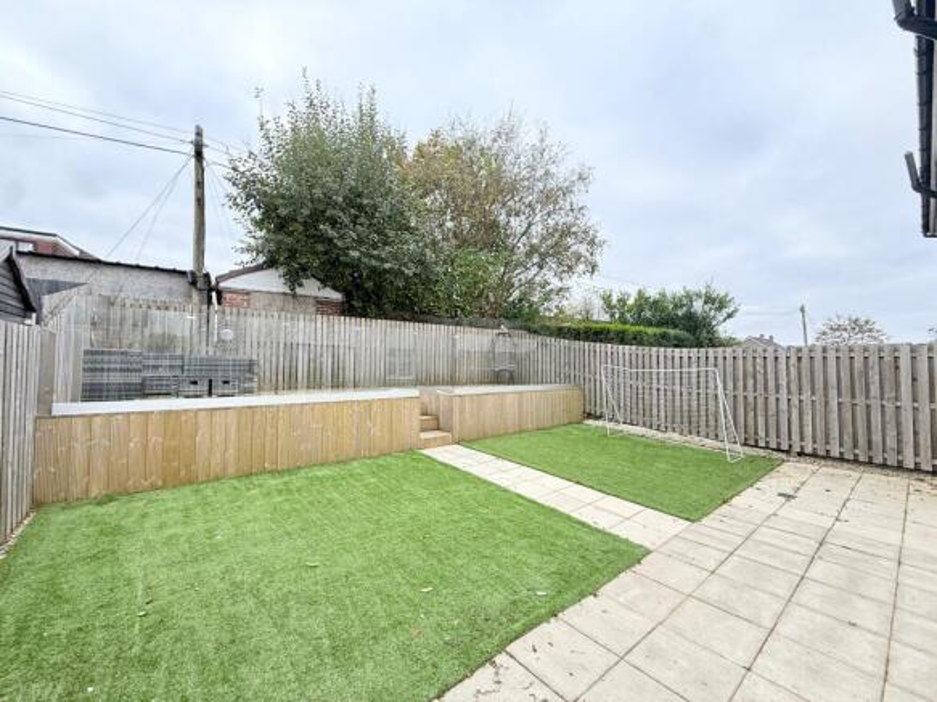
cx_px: 468
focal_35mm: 14
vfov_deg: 85.7
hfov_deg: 102.1
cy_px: 351
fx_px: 379
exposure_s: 1/310
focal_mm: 2.22
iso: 64
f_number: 2.2
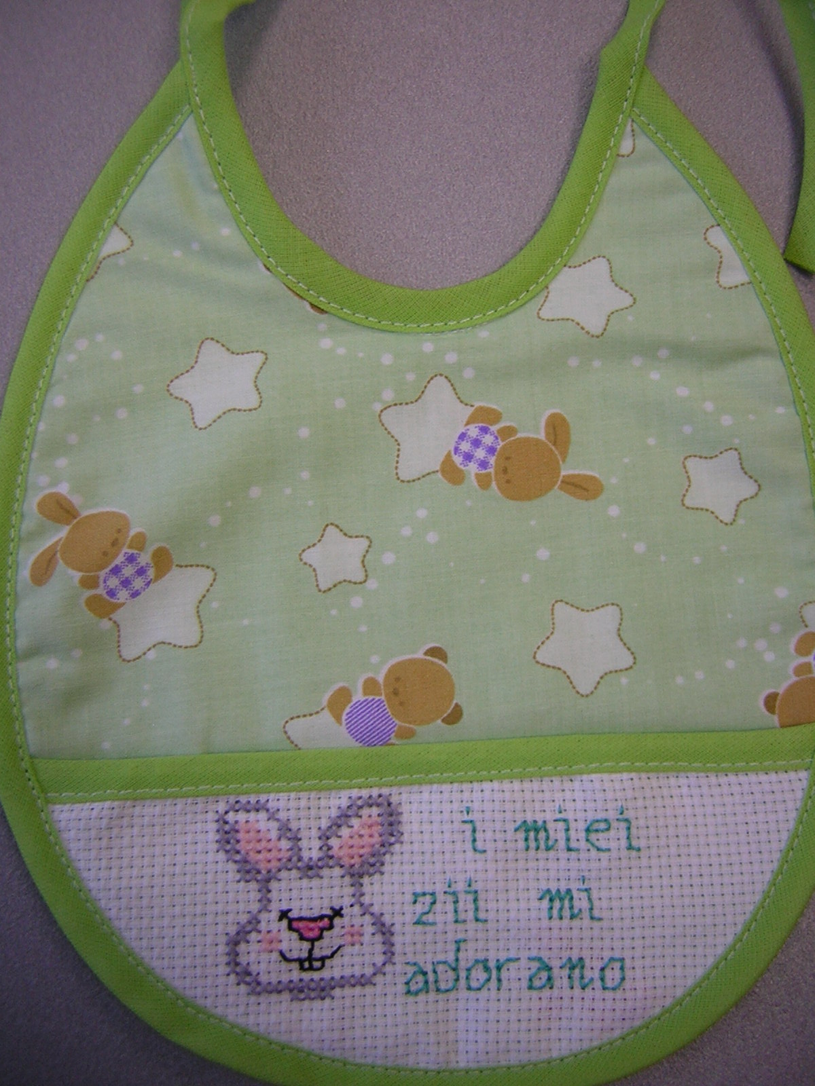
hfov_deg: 39.7
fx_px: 1130
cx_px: 408
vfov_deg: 51.4
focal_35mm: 36
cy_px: 543
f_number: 2.6
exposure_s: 1/30
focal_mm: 4.7
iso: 50
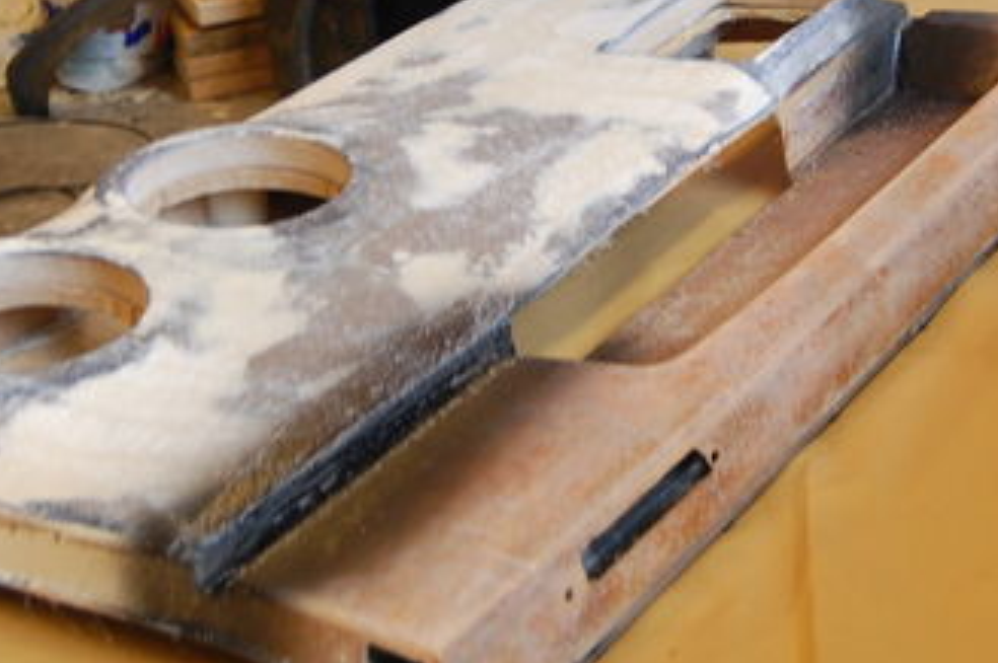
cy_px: 143
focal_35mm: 76
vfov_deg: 17.8
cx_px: 487
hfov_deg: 26.7
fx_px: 2105
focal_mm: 26
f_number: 4
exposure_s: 1/30
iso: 720
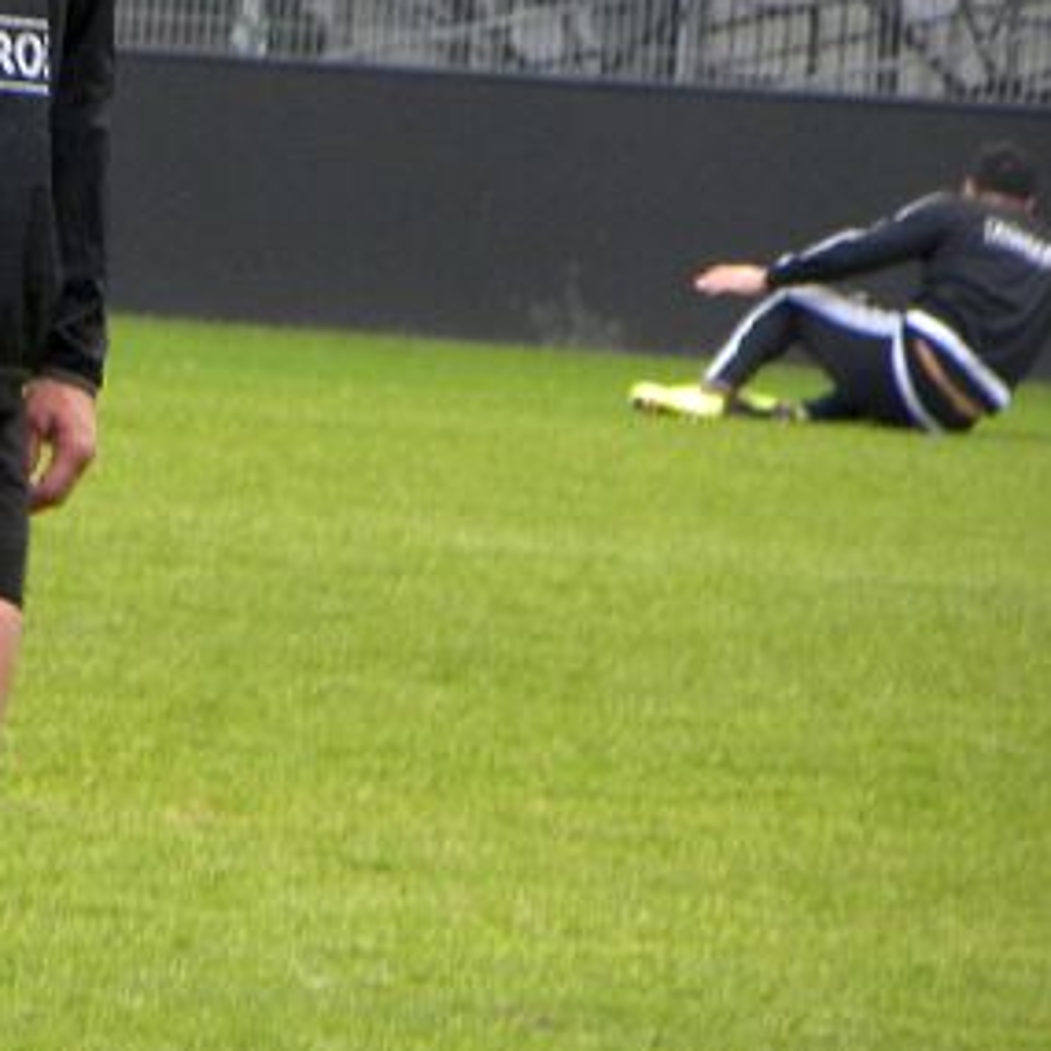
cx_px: -332
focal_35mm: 1056
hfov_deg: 1.7
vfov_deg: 1.7
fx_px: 36274
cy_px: 266
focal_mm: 75.7
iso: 204
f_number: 5
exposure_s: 1/125
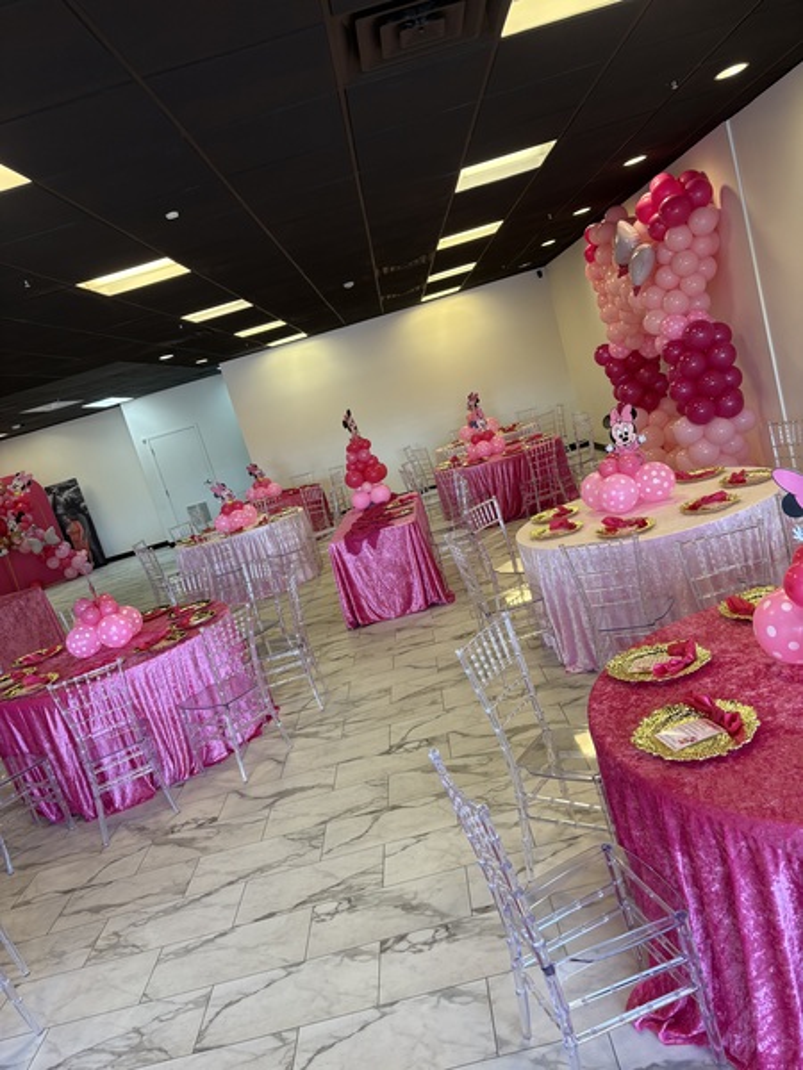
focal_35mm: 26
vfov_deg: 67.3
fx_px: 804
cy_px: 535
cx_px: 402
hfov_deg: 53.1
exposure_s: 1/64
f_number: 1.6
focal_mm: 5.96
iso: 50
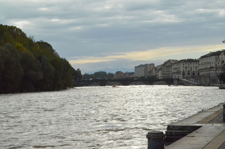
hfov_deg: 24.7
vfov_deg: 16.5
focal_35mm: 82
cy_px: 74
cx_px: 112
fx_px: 515
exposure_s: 1/1250
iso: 6400
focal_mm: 55
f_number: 25
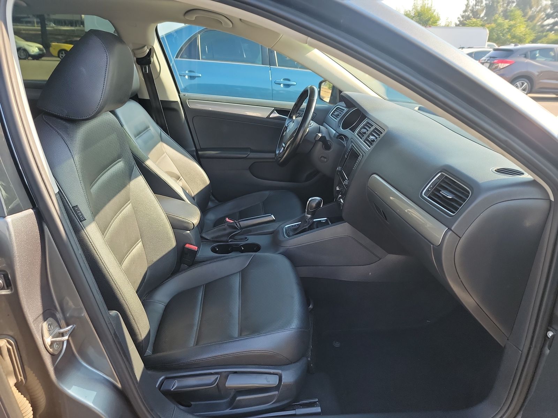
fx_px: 387
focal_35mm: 24
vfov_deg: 56.8
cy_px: 209
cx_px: 279
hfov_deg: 71.6
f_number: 1.8
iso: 97
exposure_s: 1/119
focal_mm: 6.7
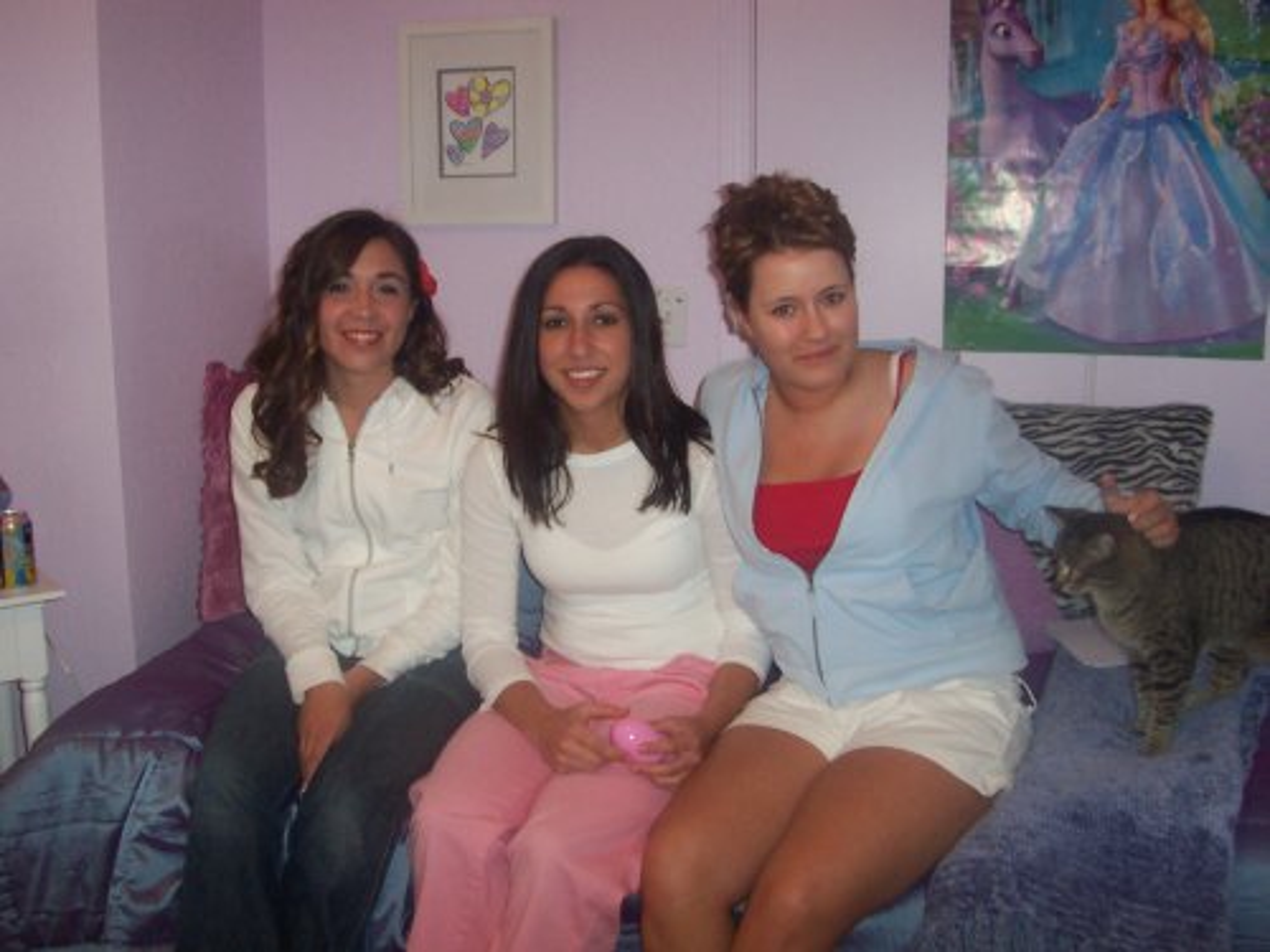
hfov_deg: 50.1
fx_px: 1357
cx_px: 635
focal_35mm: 37
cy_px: 476
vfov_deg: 38.7
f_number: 2.8
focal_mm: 5.6
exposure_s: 1/60
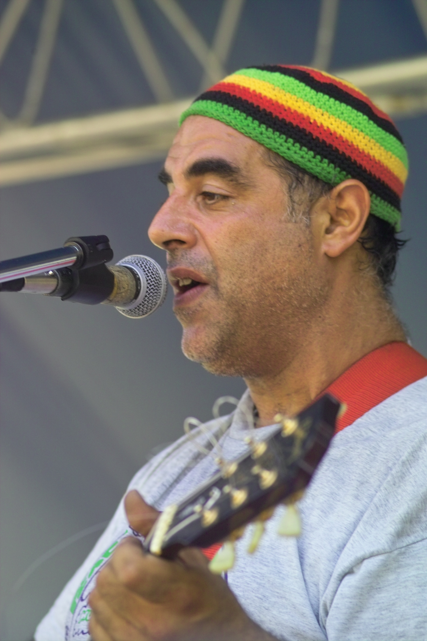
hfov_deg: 7.7
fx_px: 3184
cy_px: 320
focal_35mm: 179
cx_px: 214
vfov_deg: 11.5
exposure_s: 1/125
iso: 200
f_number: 3.5
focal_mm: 105
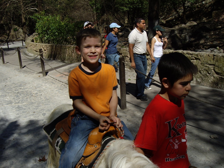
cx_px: 112
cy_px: 84
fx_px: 246
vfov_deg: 37.7
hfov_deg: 49.0
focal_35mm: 38
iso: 50
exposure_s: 1/640
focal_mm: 6.2
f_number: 4.3
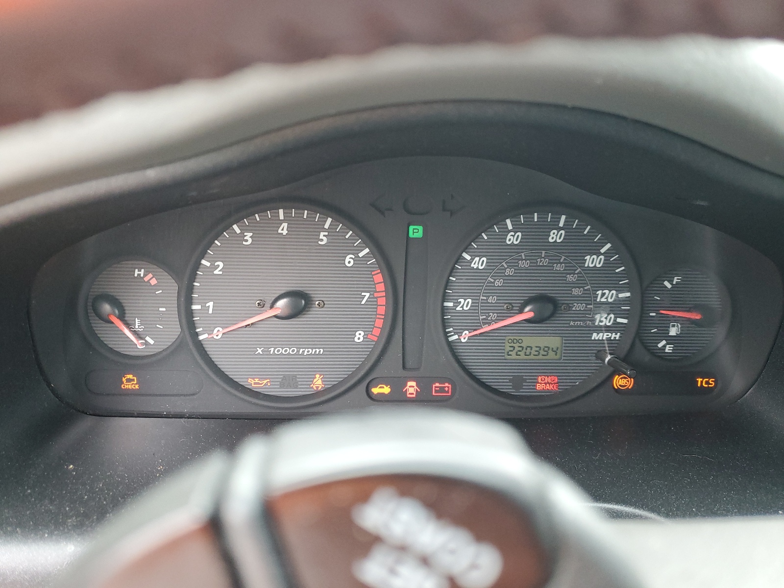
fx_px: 589
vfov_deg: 53.1
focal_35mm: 26
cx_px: 392
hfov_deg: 67.3
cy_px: 294
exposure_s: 1/60.2
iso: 150
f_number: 1.5
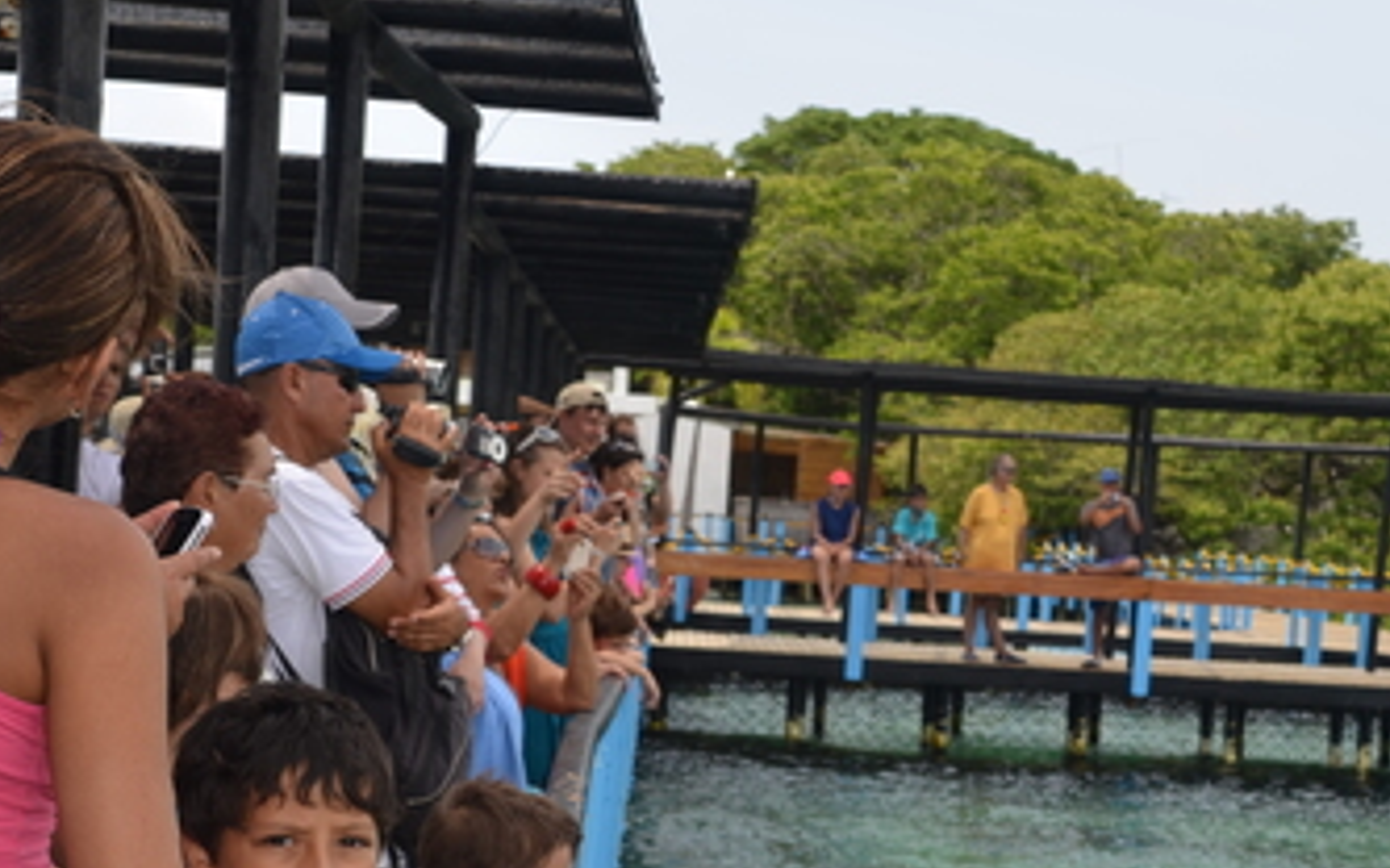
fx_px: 3106
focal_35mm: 82
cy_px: 701
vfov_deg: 15.8
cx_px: 726
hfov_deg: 25.2
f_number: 6.3
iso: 100
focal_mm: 28
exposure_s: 1/250
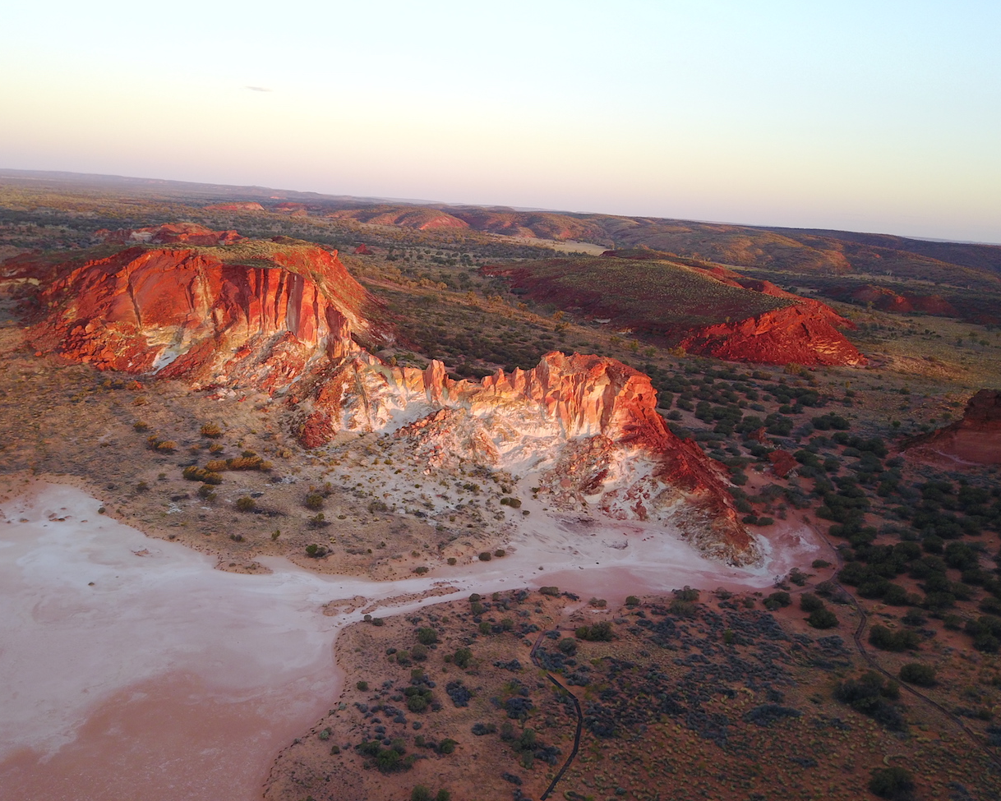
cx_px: 435
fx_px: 889
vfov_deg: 48.5
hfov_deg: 58.6
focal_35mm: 30
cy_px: 408
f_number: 2.2
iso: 116
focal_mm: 4.7
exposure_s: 1/100
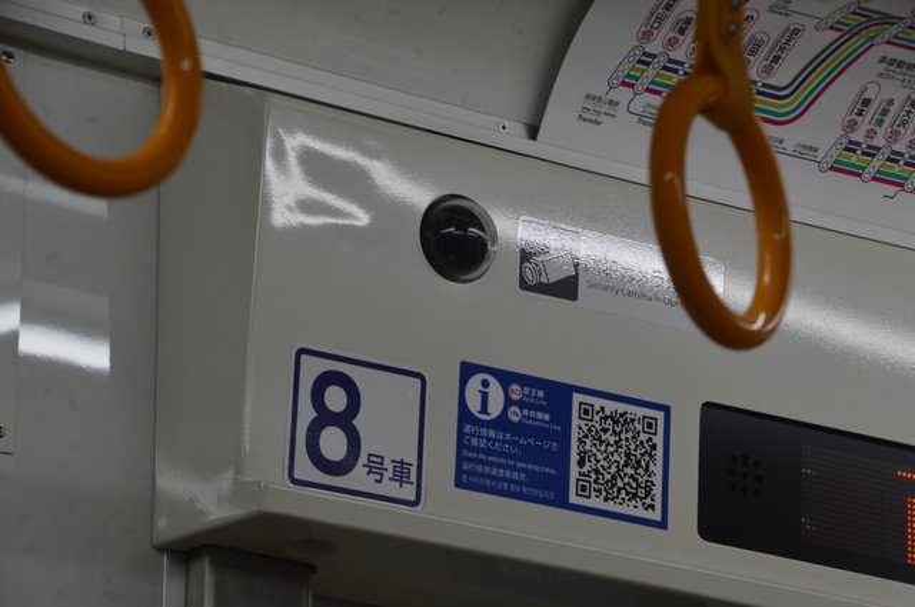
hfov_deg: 10.6
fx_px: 4950
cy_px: 304
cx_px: 458
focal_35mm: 195
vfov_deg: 7.0
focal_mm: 130
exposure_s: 1/80
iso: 400
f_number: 10
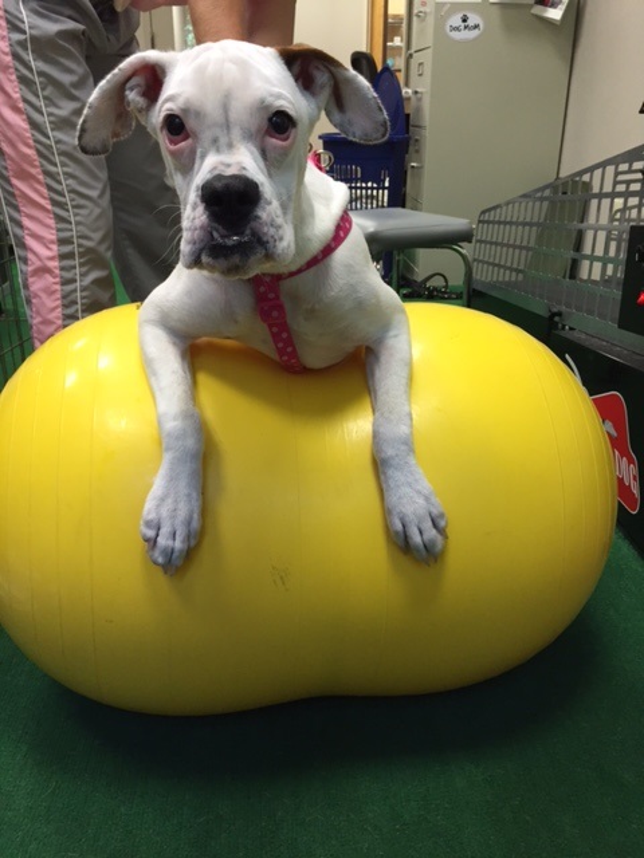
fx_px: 719
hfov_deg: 48.2
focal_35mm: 29
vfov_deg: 61.7
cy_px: 429
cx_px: 322
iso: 50
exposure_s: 1/30
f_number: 2.2
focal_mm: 4.15
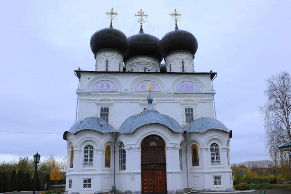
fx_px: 226
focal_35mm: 28
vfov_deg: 46.4
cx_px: 146
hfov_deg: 65.5
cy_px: 97
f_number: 10
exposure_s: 1/400
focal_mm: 28
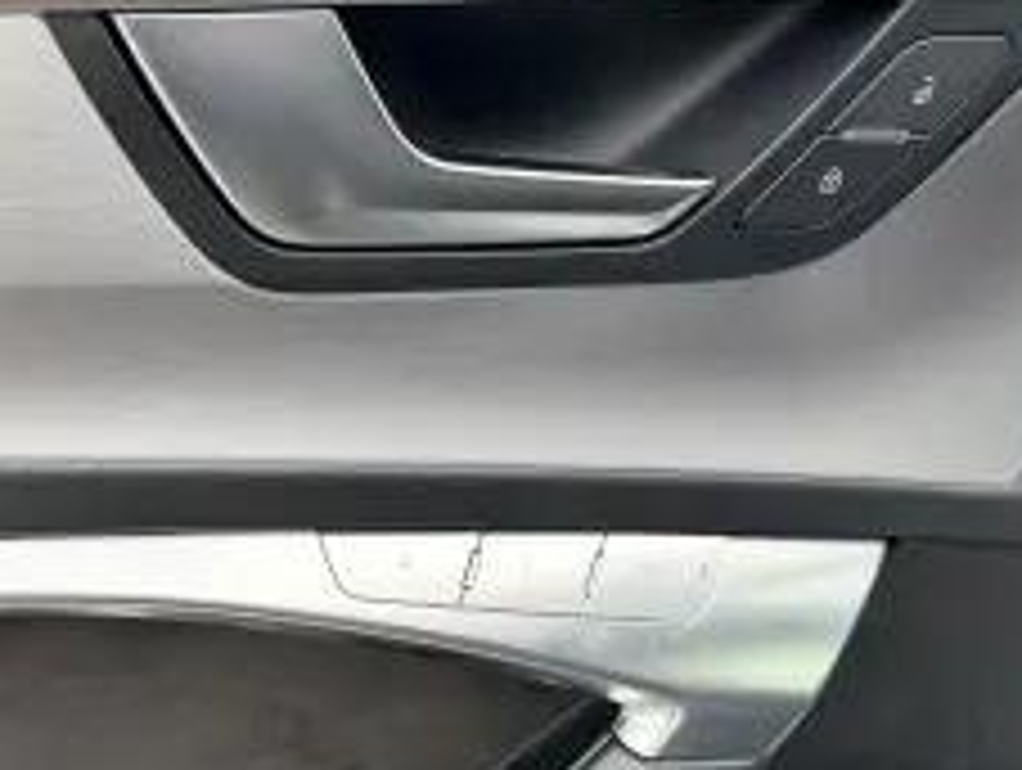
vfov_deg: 37.1
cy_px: 558
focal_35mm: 38
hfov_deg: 47.7
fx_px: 1124
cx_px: 302
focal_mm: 6.76
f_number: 1.78
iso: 200
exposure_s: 1/229
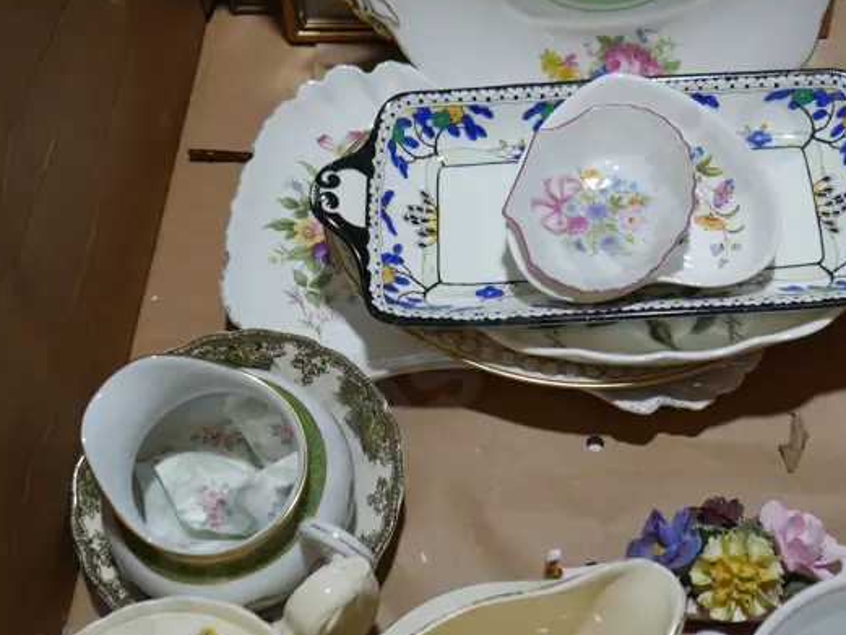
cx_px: 580
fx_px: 1344
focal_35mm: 55
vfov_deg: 26.5
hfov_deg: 34.5
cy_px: 270
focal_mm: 14
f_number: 4
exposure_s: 1/160
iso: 200
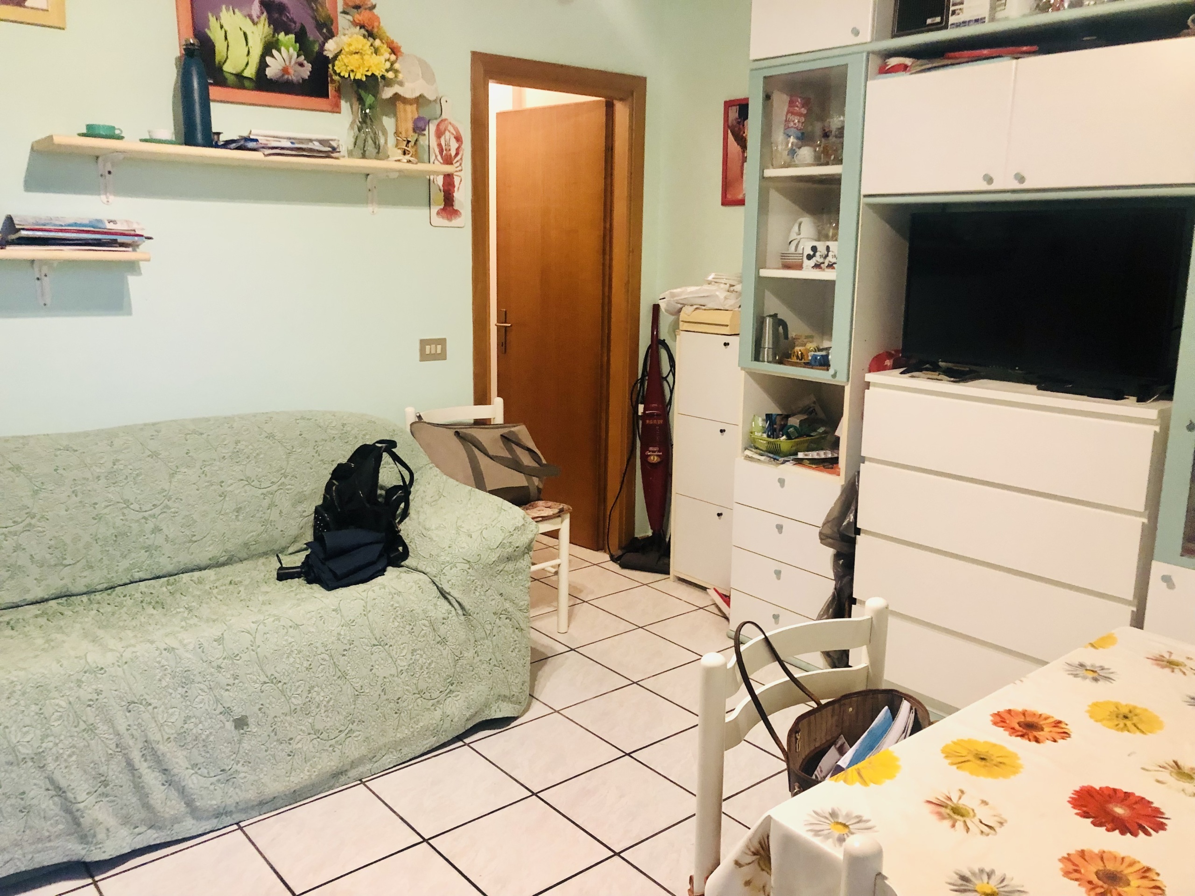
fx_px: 967
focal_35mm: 28
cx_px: 598
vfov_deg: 49.7
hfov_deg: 63.4
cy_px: 448
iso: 100
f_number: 1.8
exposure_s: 1/13
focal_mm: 3.99
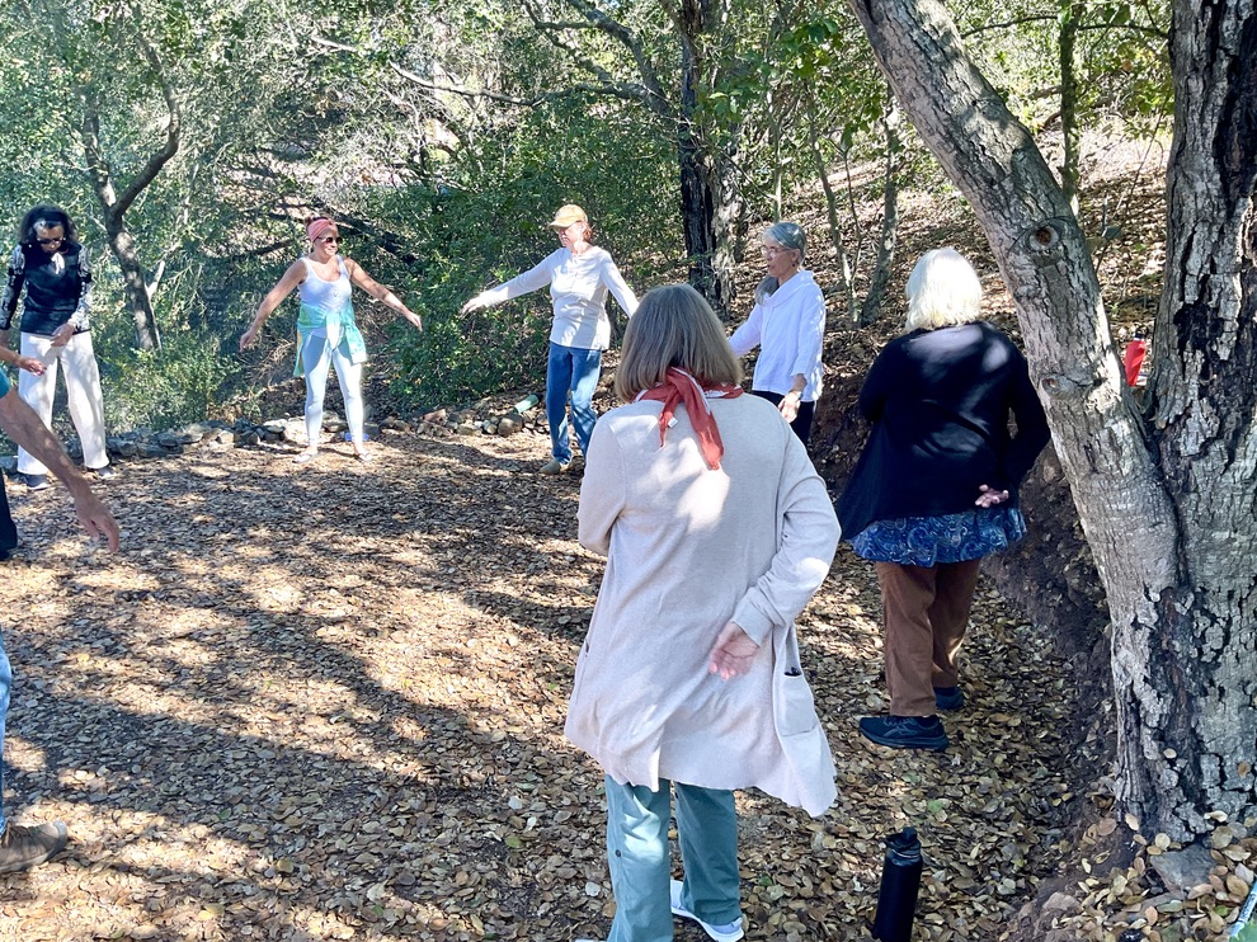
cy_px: 461
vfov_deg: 46.8
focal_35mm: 30
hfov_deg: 60.0
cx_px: 617
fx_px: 1089
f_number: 1.8
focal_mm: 3
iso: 32
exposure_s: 1/120
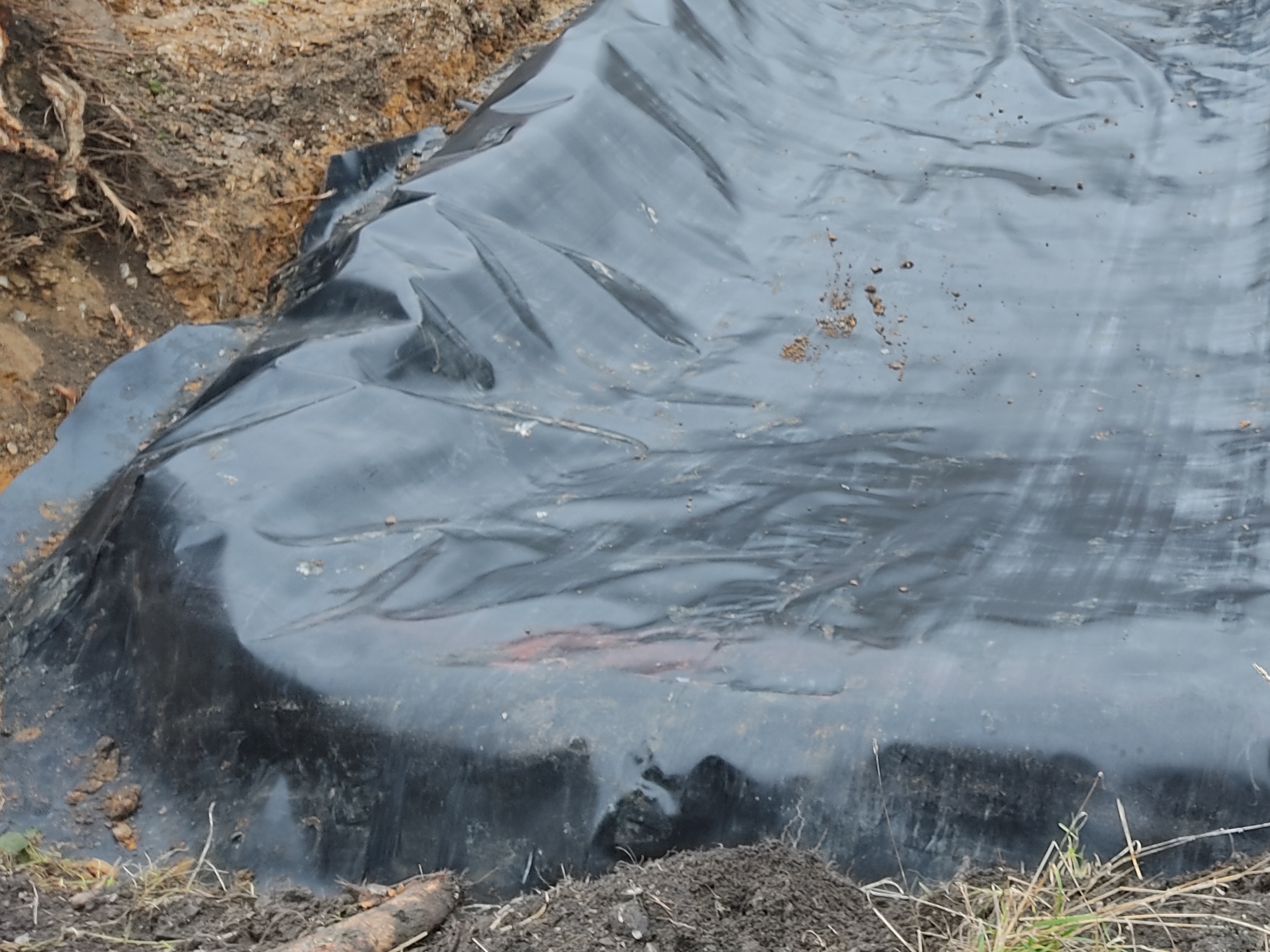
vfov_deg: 30.2
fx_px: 1724
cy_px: 205
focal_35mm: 47
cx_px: 1086
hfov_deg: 38.3
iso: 148
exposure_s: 1/33
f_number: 1.79
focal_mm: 4.74
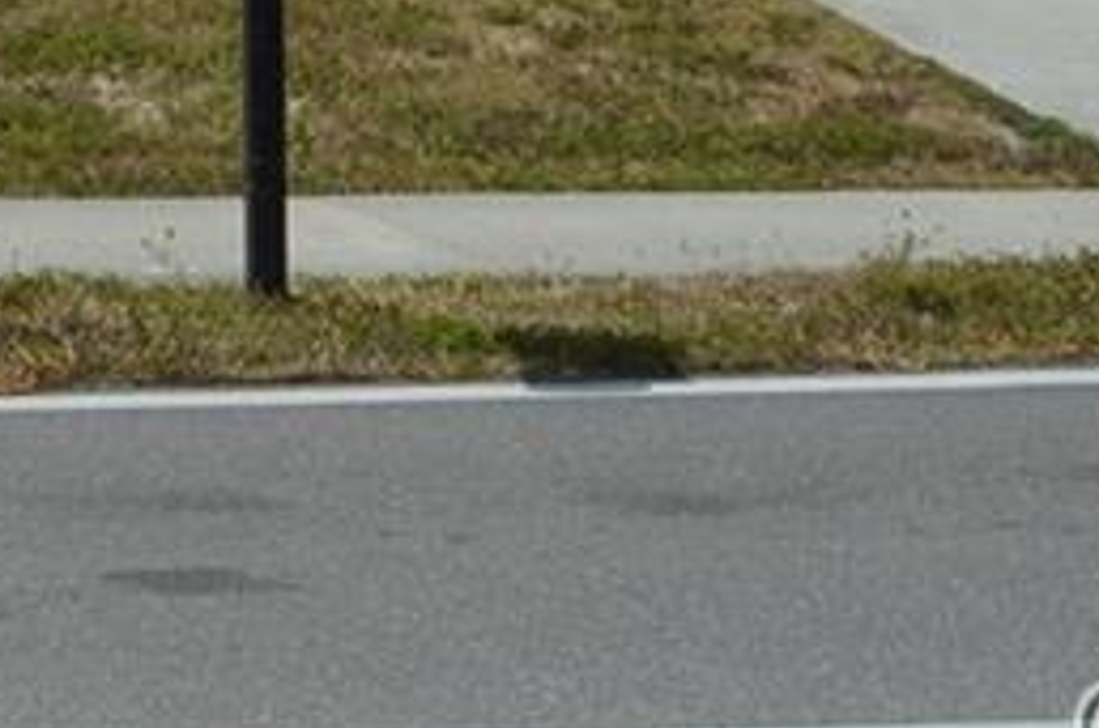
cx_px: -950
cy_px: -1450
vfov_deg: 6.2
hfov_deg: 9.5
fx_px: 6247
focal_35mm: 205
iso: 100
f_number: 9
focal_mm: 22
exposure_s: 1/320
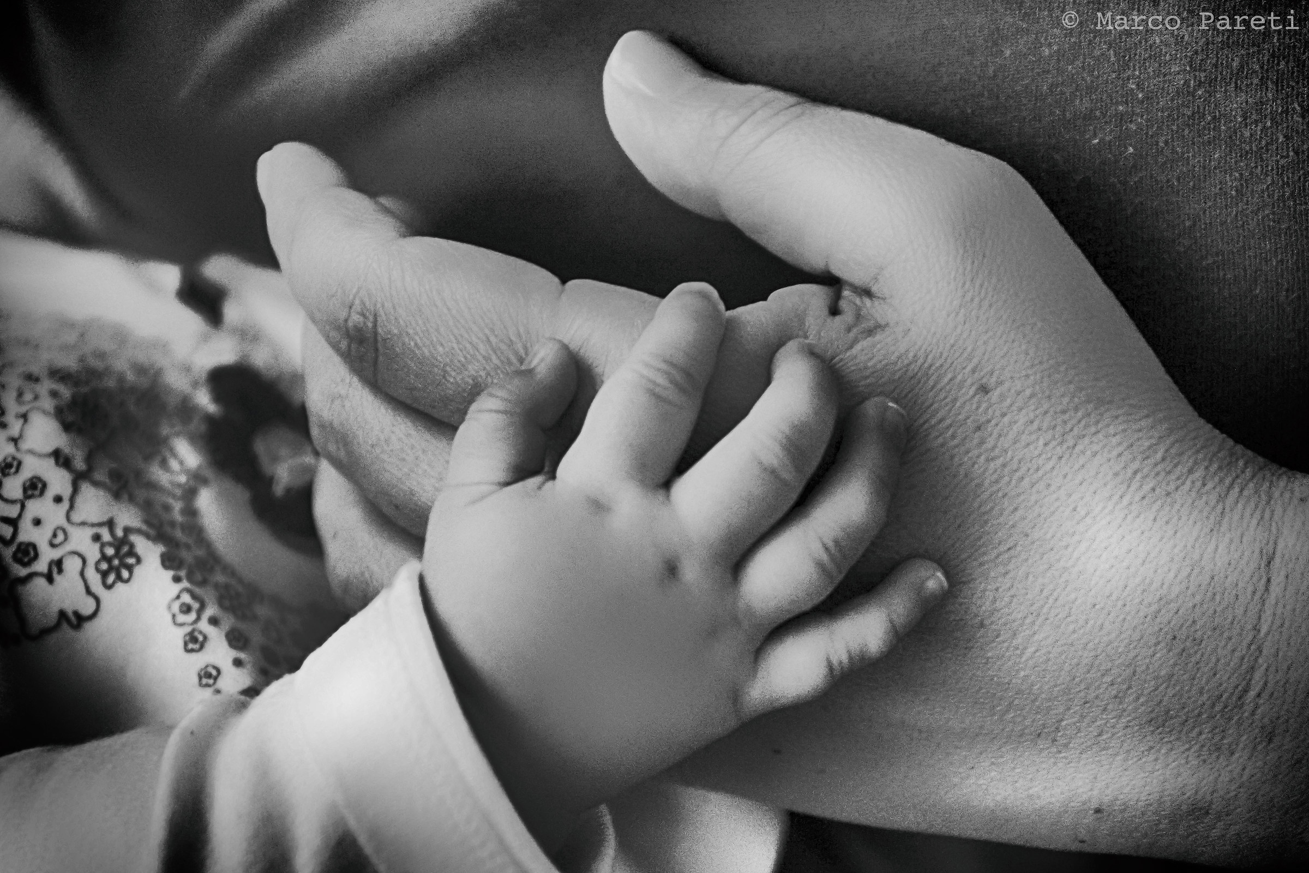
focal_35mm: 105
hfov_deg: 19.5
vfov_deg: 13.0
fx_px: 3818
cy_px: 436
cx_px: 654
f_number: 4
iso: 3200
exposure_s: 1/20
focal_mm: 70
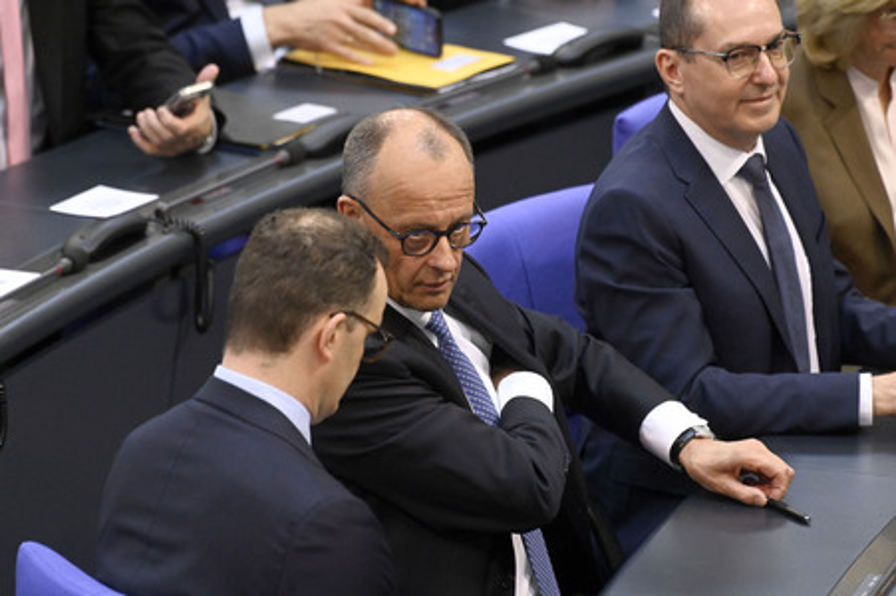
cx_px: 448
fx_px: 9948
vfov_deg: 3.4
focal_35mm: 400
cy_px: 298
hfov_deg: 5.2
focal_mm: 400
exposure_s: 1/400
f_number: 5.6
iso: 10000
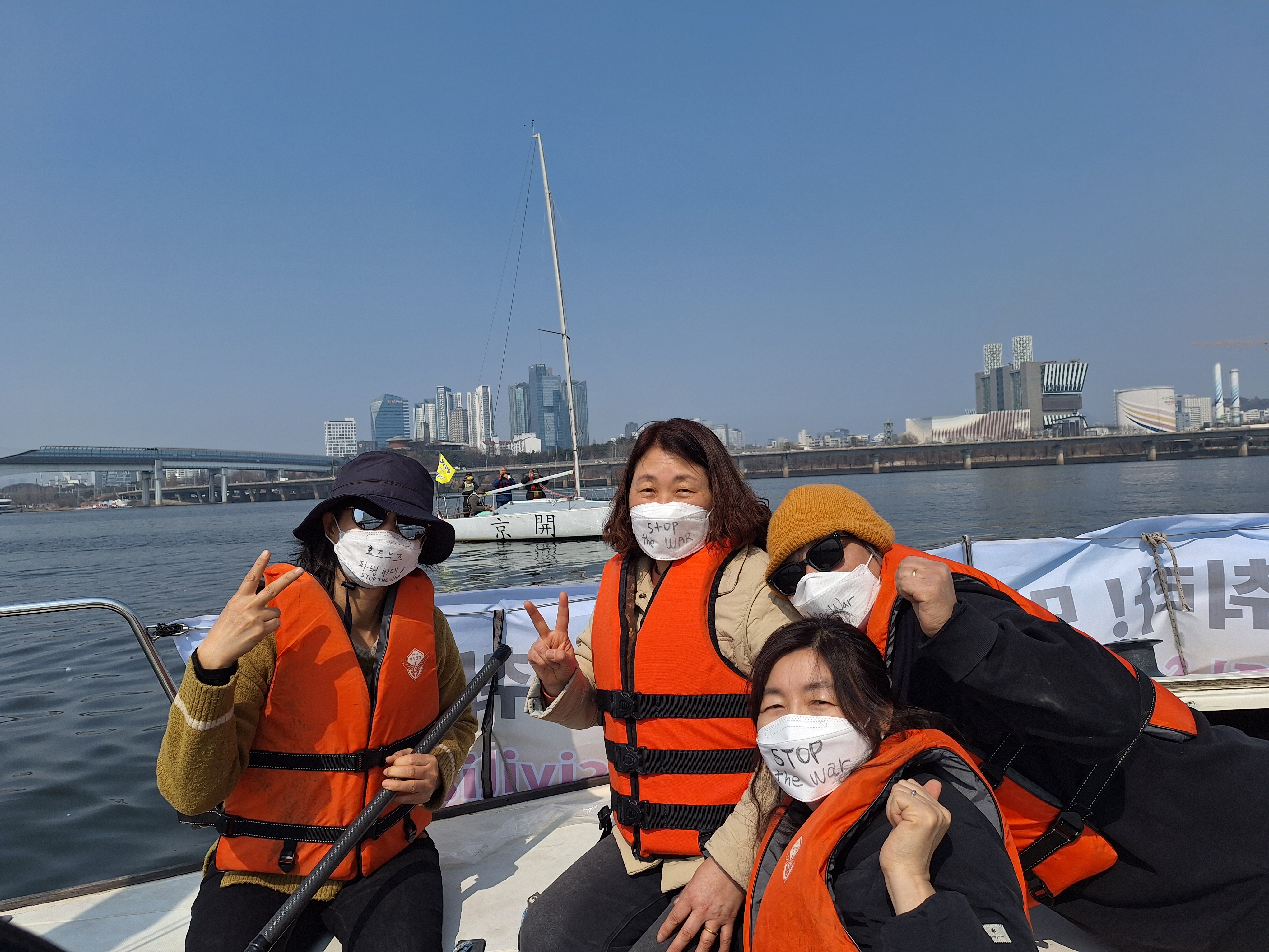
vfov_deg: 58.9
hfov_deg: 73.9
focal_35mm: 23
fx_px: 843
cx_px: 634
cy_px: 476
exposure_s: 1/4000
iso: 40
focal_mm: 5.54
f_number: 1.8
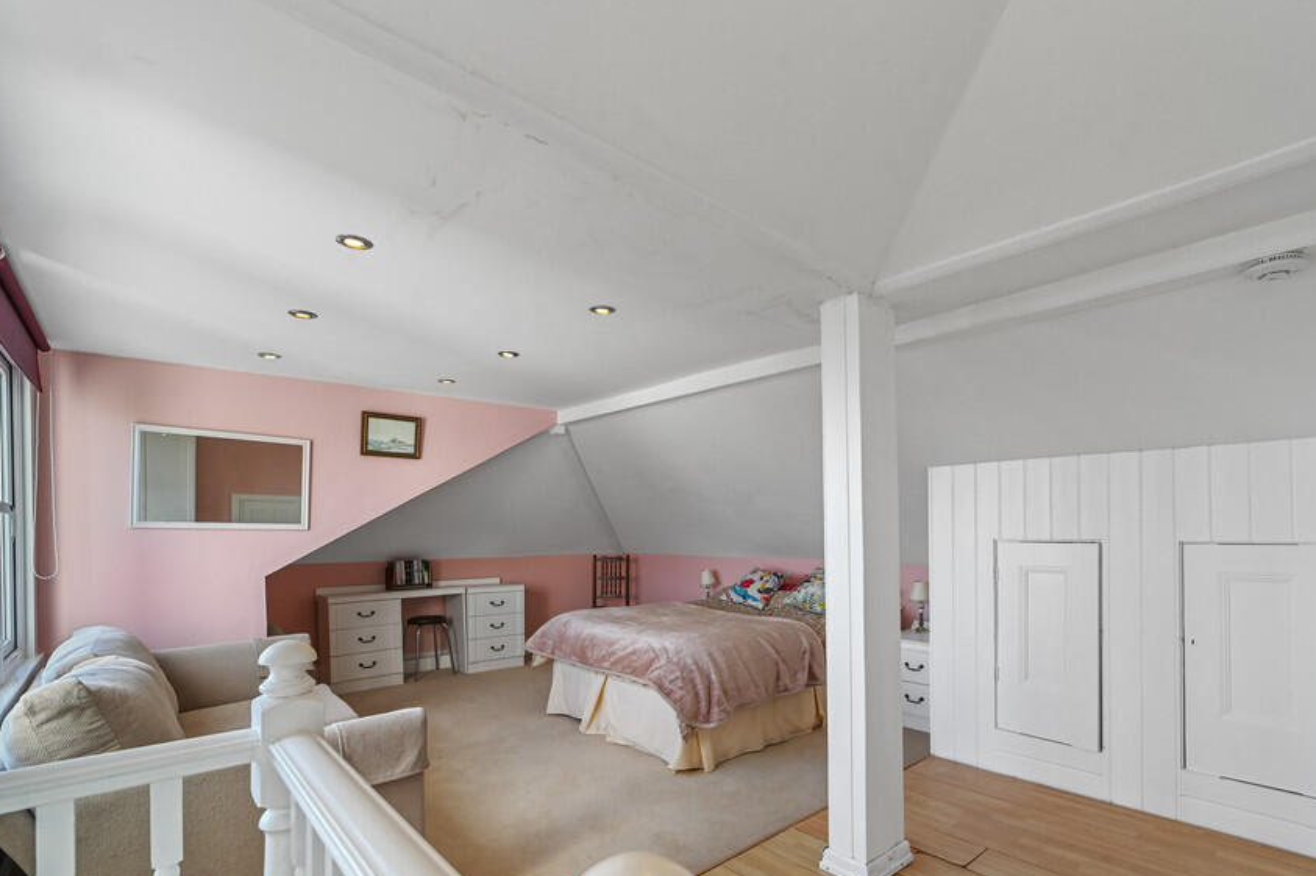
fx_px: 621
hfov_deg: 93.1
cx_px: 710
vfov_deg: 69.6
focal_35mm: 17
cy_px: 529
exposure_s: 1/13
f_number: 8
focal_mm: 14
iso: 400
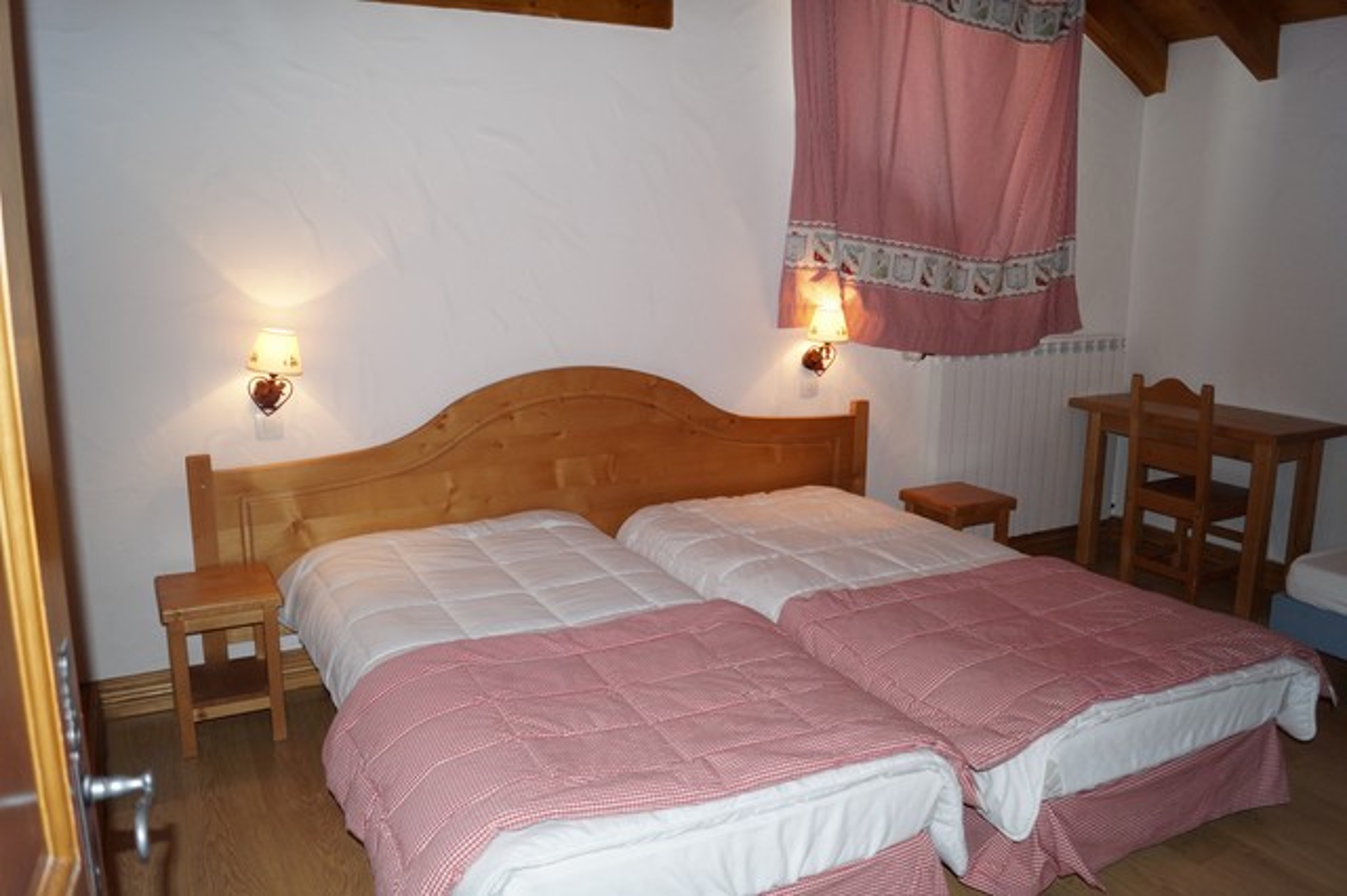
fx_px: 1010
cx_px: 674
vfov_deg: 47.9
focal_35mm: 27
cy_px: 448
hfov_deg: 67.4
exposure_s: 1/125
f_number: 3.5
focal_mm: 18
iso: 640
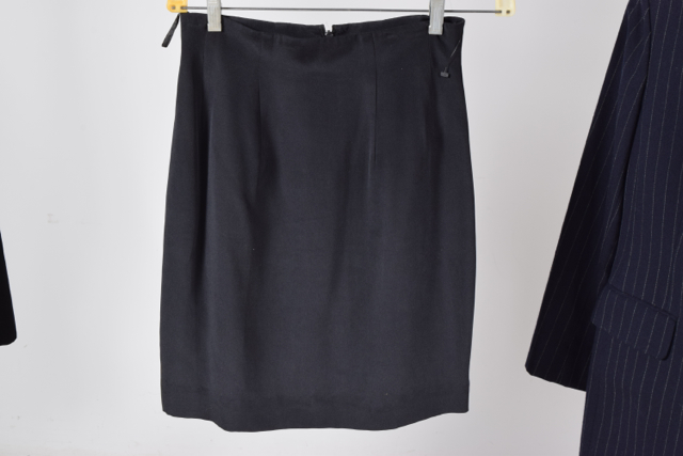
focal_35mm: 63
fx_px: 1195
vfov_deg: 21.6
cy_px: 228
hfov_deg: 31.9
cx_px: 342
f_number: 14
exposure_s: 1/125
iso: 400
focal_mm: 42
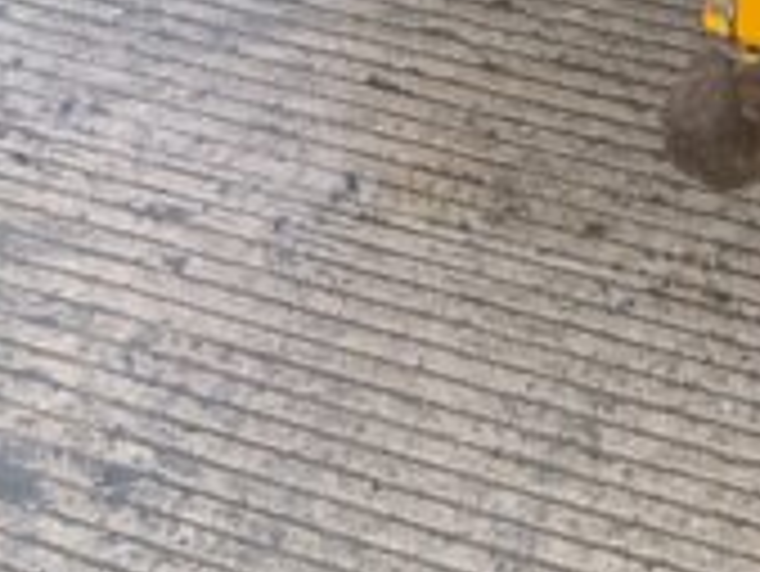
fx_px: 2417
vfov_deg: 12.5
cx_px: 994
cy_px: -405
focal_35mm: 110
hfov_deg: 16.8
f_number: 1.8
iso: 16
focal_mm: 3
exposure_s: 1/289
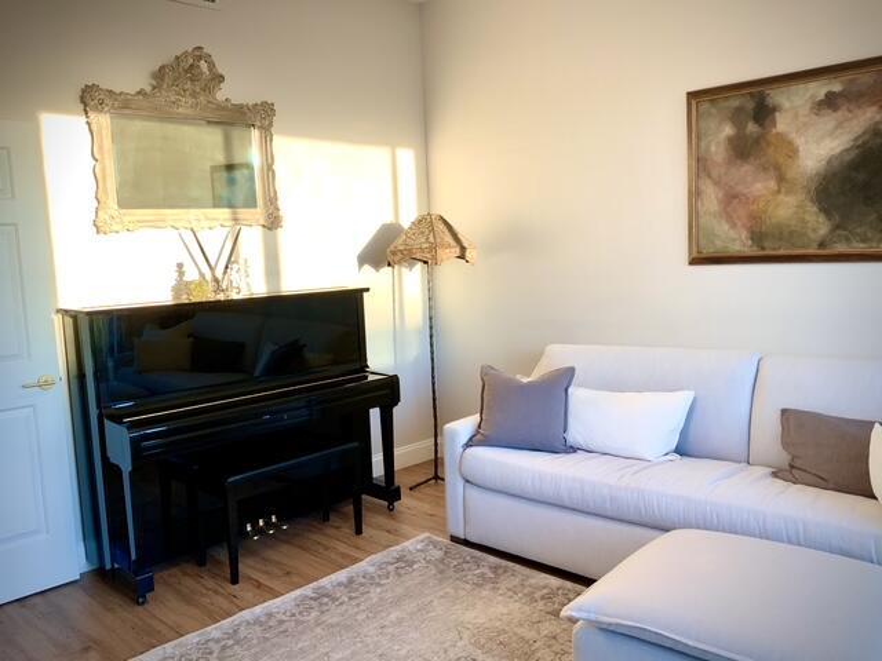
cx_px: 441
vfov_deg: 48.2
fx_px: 739
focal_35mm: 29
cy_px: 330
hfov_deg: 61.7
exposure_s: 1/120
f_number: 1.8
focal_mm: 3
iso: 32
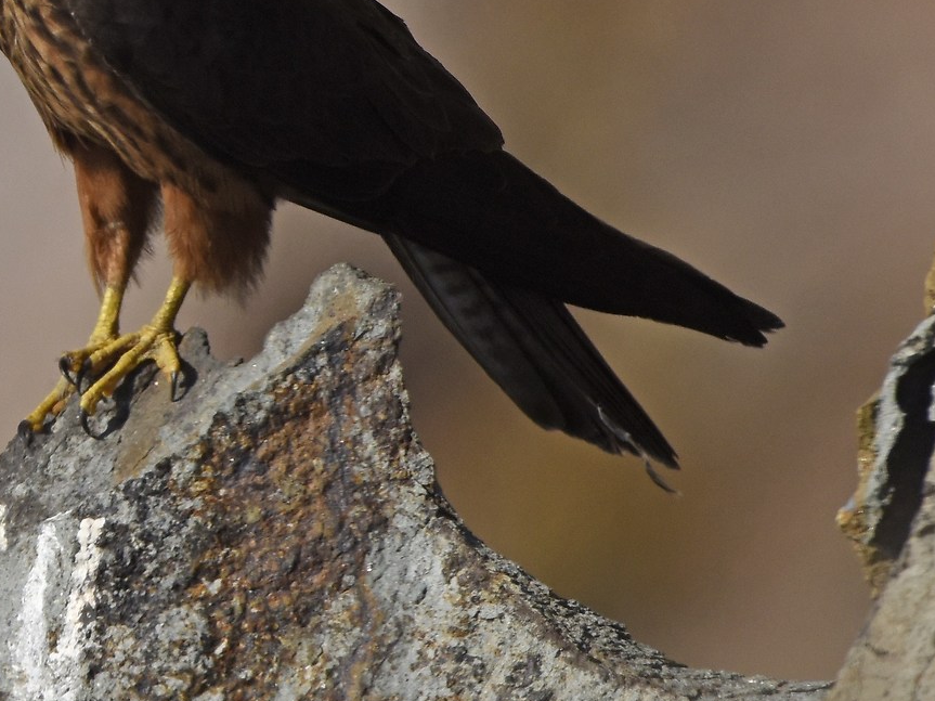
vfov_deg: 0.8
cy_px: 73
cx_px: 9
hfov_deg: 1.1
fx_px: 50584
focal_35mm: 1873
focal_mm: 700
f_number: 6.3
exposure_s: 1/2500
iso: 640
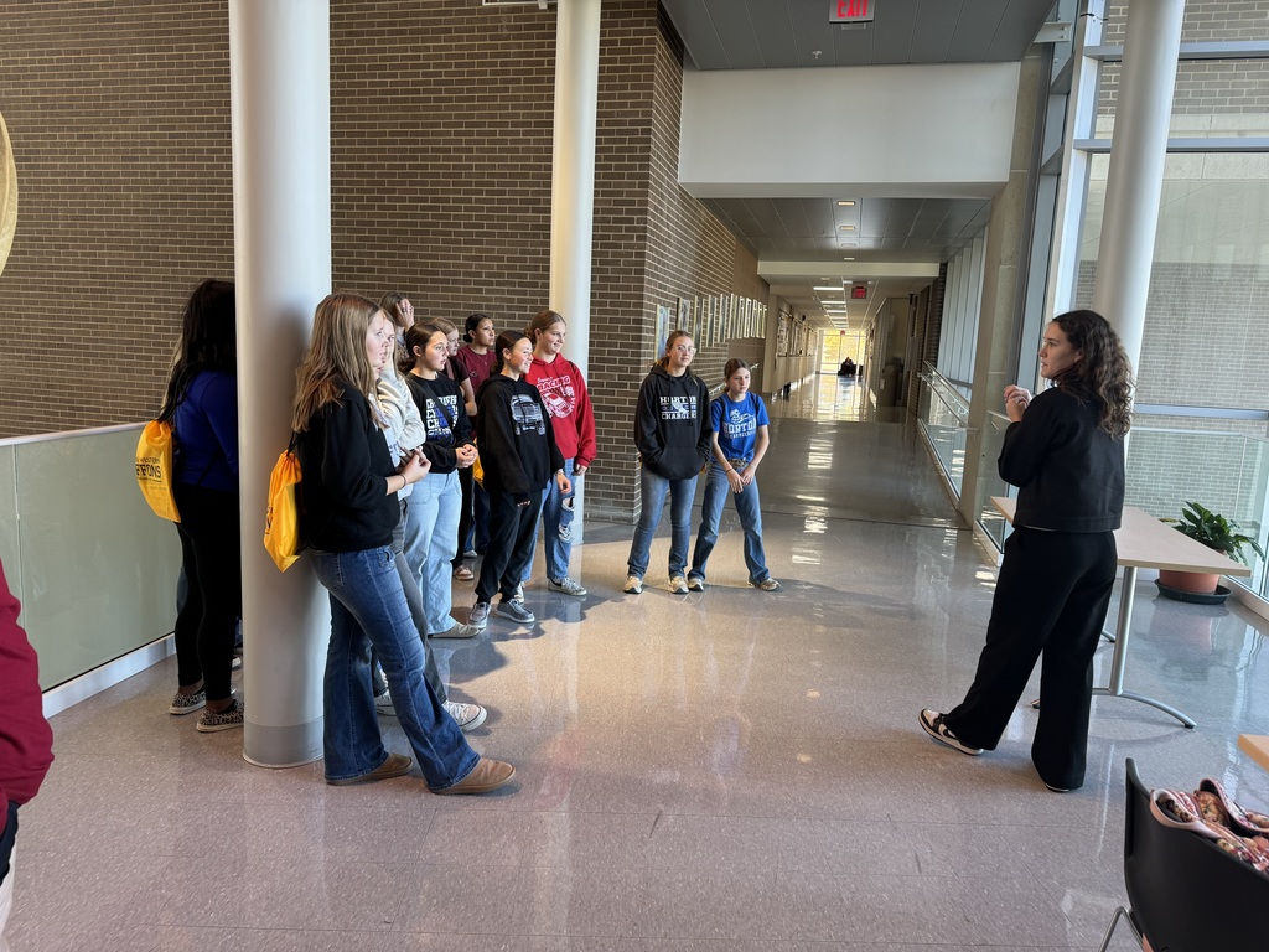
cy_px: 476
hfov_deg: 71.6
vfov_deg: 56.8
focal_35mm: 24
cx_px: 634
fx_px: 880
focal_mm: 6.76
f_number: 1.78
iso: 100
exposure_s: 1/121
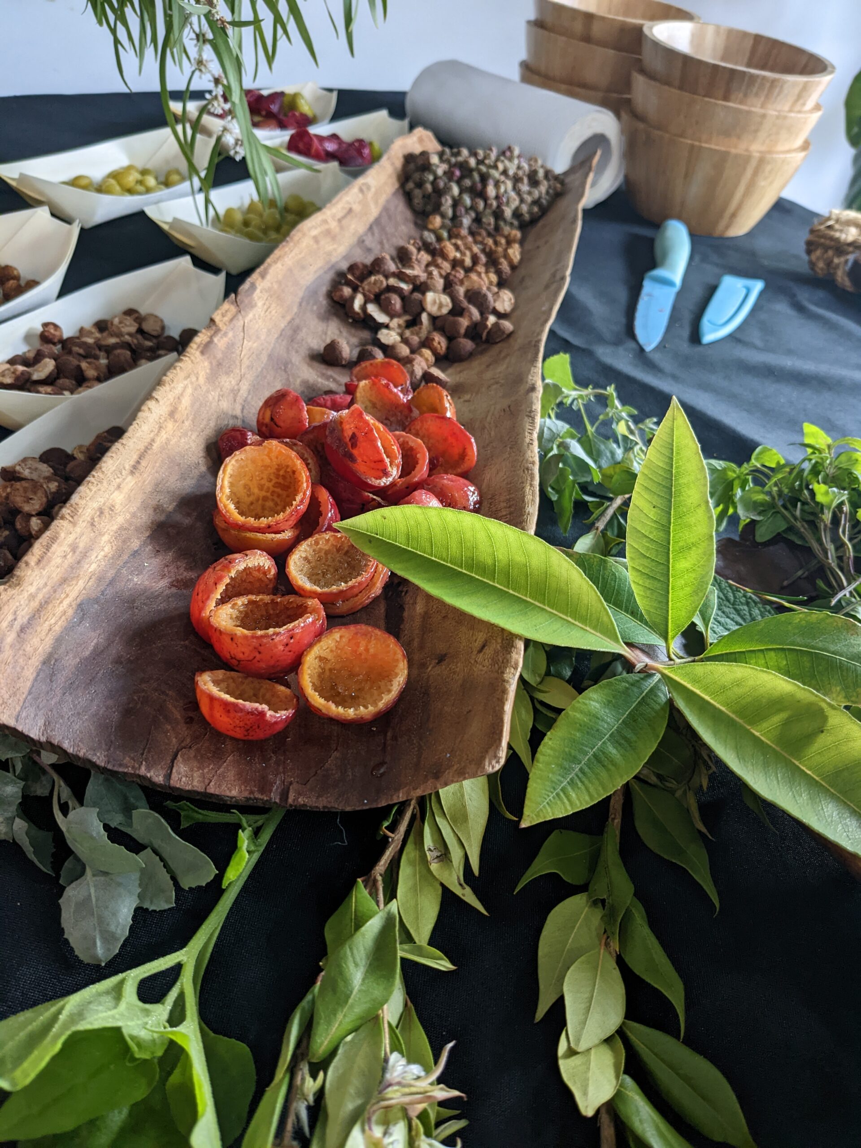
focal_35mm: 27
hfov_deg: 51.4
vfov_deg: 65.3
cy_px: 574
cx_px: 430
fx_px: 895
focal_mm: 4.38
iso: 110
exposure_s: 1/25
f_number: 1.73
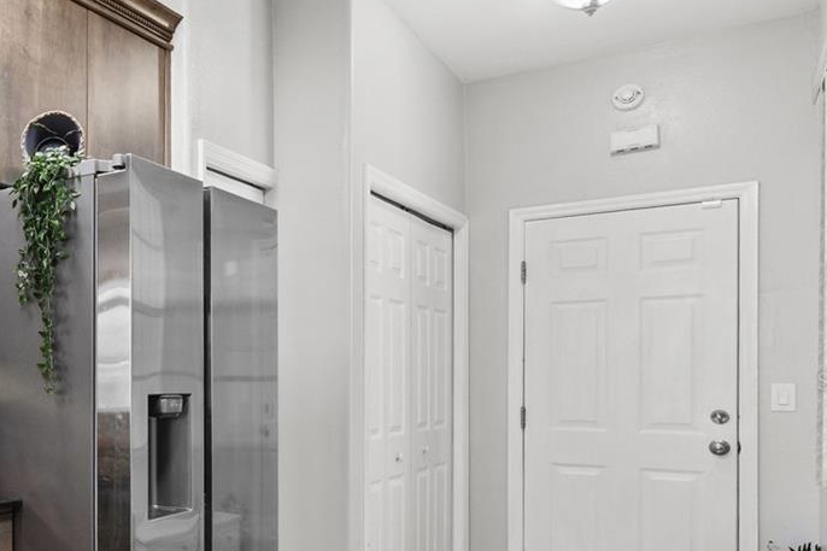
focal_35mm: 35
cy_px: 381
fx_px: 804
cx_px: -40
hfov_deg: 44.3
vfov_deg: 37.3
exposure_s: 1/1.25
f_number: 8
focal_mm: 10
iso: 250
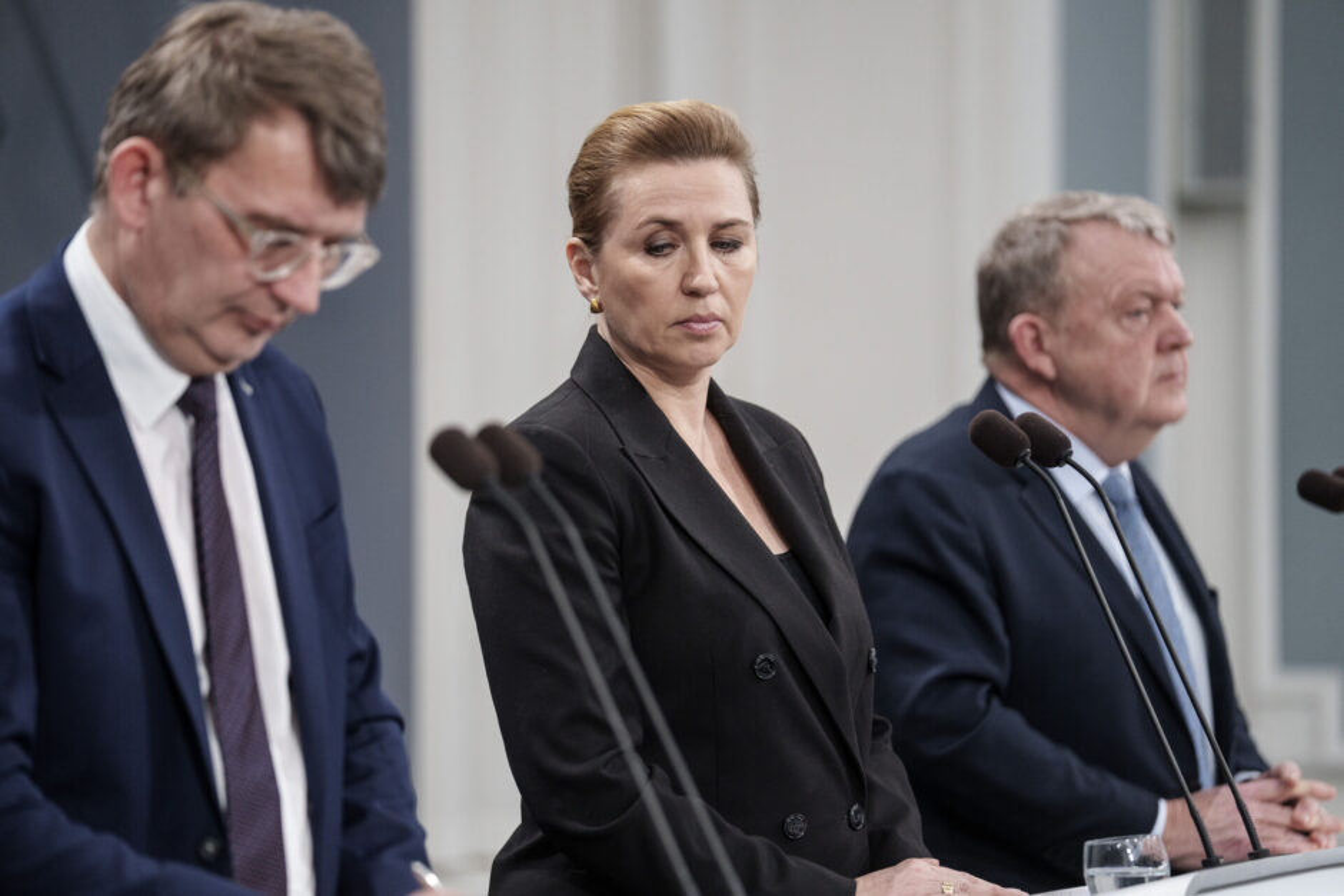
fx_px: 6571
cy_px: 448
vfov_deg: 7.8
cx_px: 672
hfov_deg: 11.7
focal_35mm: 176
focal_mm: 176
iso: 2000
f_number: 2.8
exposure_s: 1/500
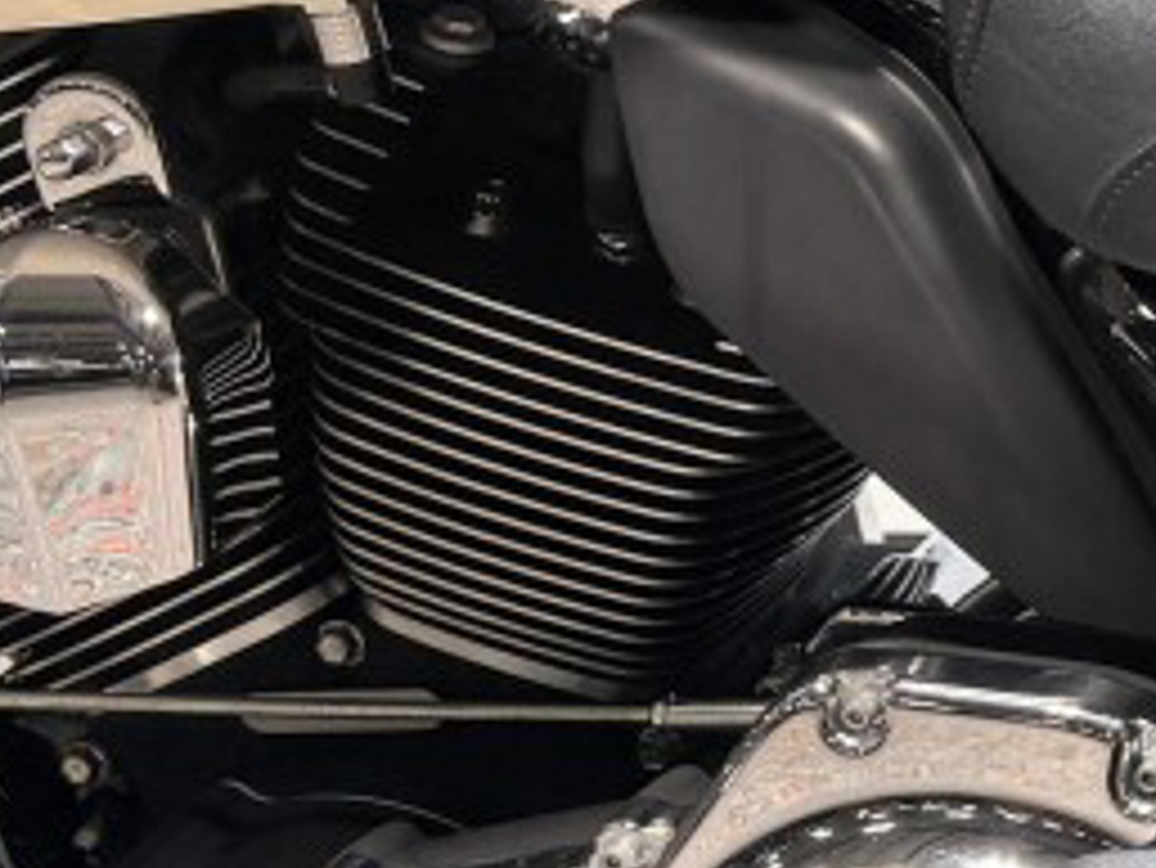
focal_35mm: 108
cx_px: 2377
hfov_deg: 14.7
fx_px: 3608
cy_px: 49
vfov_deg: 13.6
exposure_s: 1/120
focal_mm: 5.96
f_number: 1.6
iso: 40
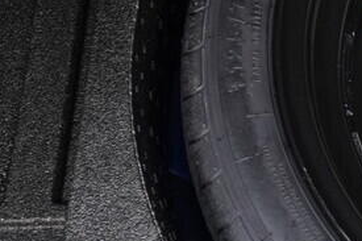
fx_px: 1347
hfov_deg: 14.1
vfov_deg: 10.2
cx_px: 590
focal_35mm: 134
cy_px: 78
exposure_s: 1/40
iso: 640
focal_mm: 24
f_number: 2.8
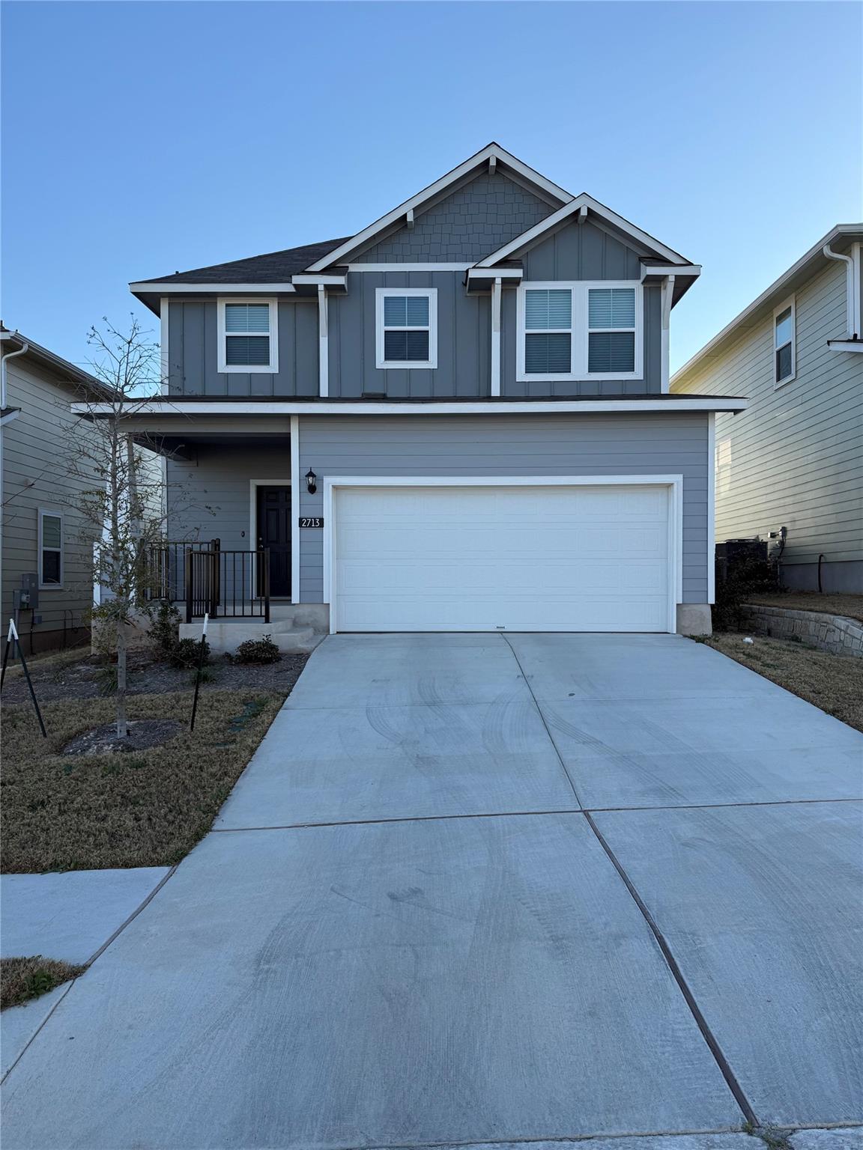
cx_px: 432
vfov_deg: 71.6
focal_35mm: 24
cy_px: 575
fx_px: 798
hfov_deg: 56.8
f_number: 1.78
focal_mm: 6.76
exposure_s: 1/2299
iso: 80
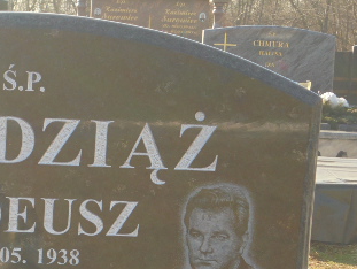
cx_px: 28
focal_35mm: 150
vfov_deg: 9.8
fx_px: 1549
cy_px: 270
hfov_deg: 13.0
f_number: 6.1
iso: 100
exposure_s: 1/125
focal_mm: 13.1
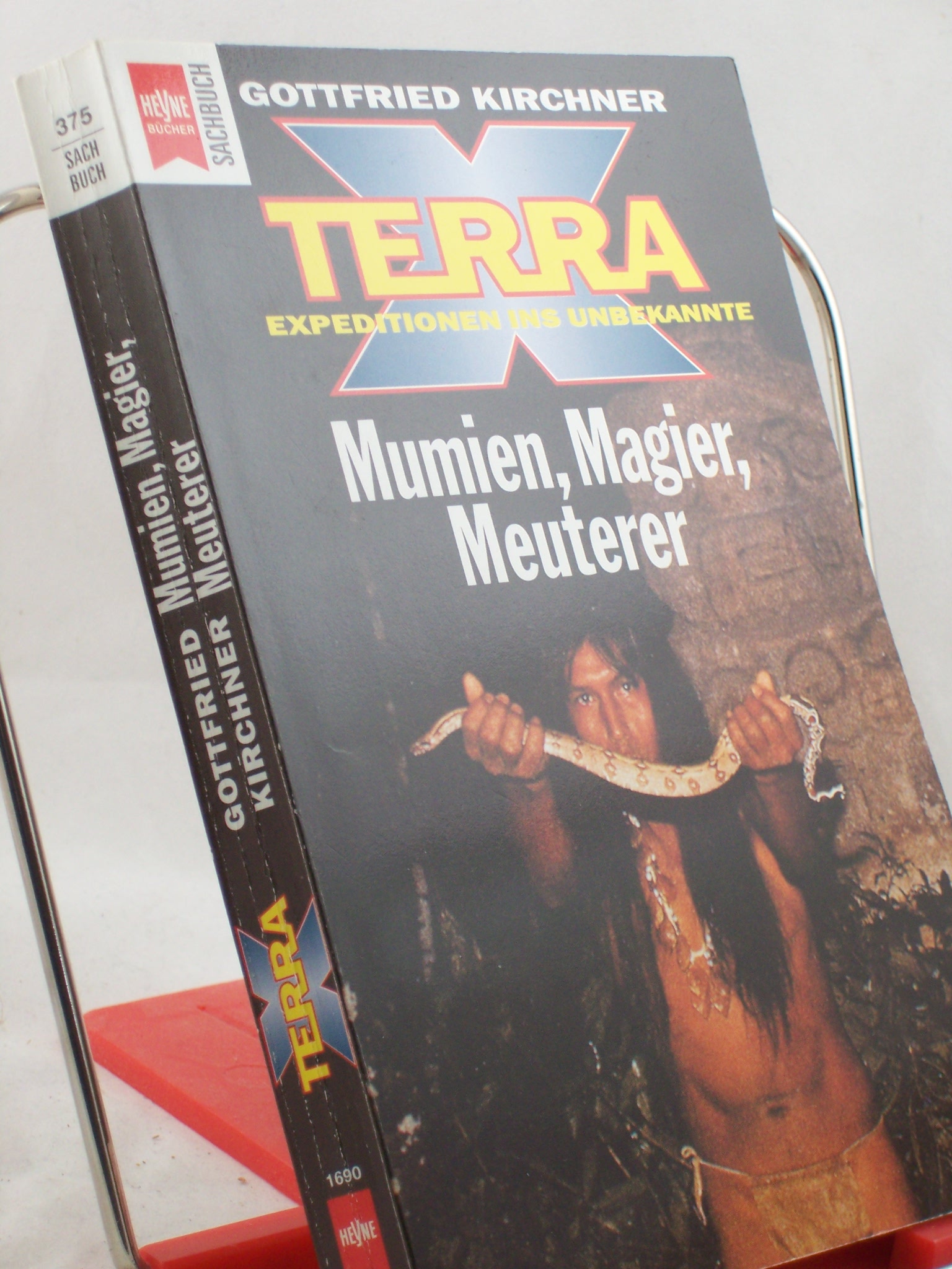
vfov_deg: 19.3
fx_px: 3740
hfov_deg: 14.5
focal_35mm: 102
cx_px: 476
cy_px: 634
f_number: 4.6
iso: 160
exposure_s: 1/80
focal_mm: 16.8
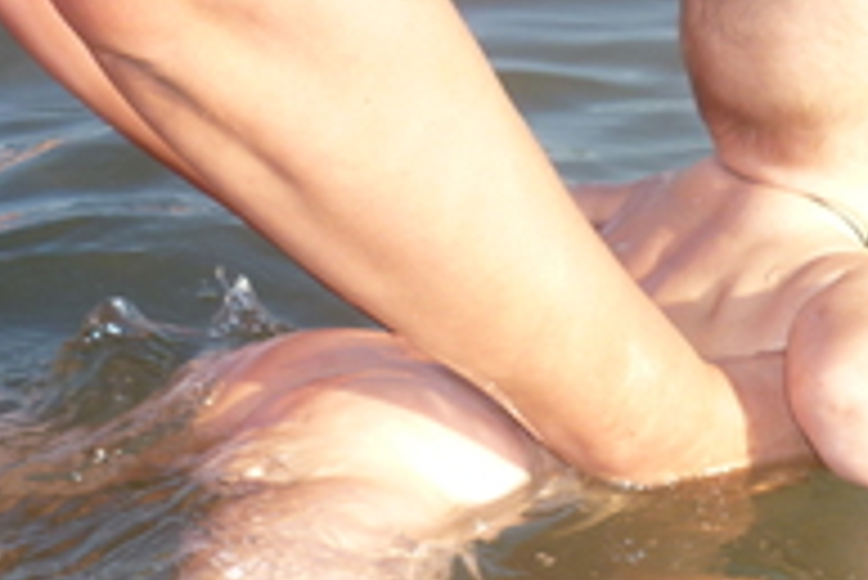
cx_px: 796
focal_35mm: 80
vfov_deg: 17.0
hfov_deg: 24.5
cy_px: 459
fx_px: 1930
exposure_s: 1/640
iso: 100
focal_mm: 5.5
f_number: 2.8
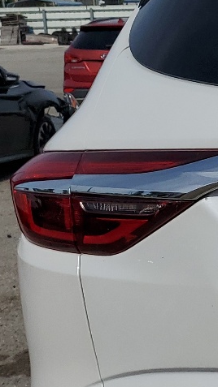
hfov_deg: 11.1
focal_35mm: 95
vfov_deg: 22.5
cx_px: 491
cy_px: 211
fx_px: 977
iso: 50
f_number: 1.5
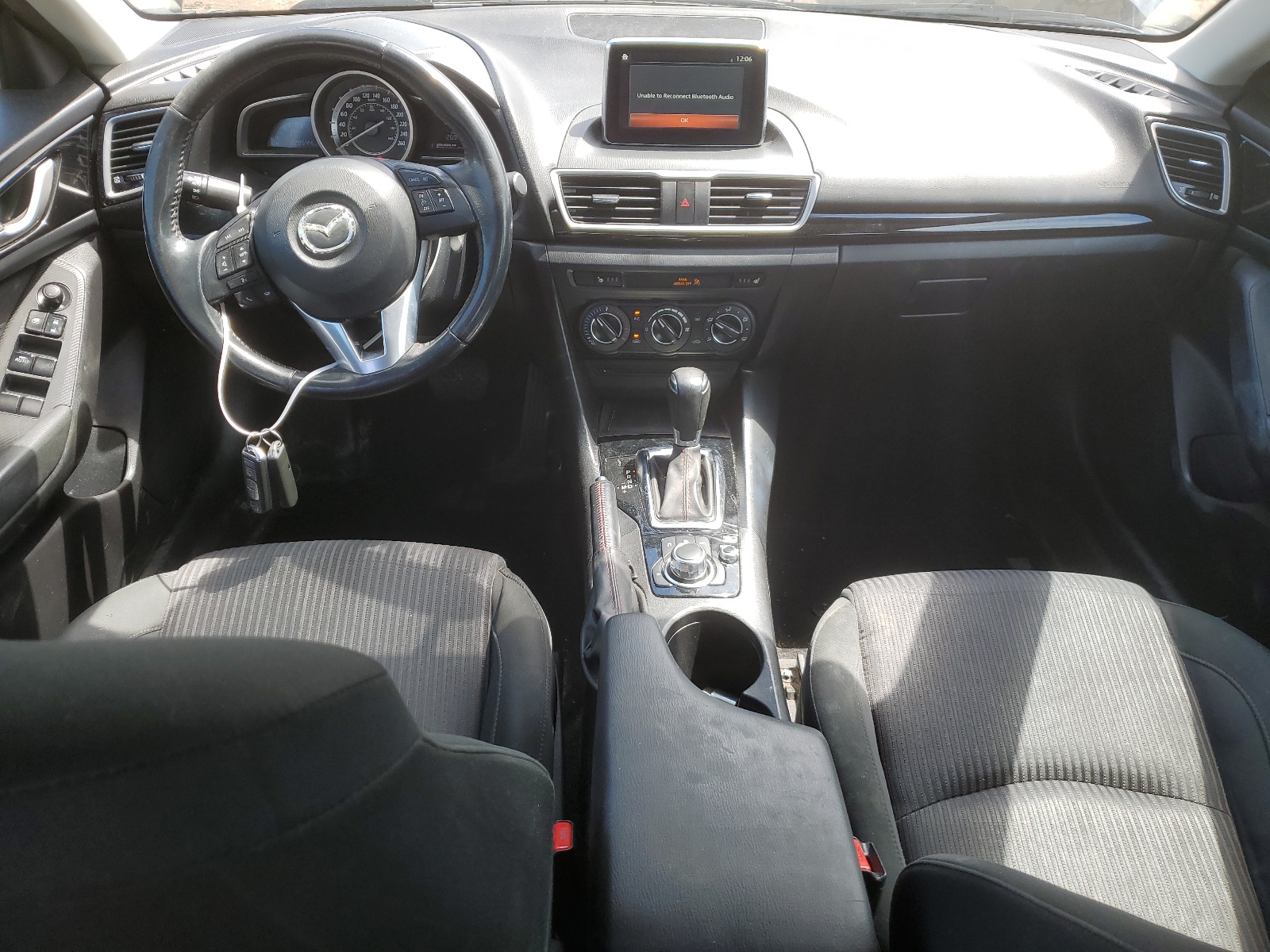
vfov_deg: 53.1
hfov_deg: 67.3
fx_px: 954
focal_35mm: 26
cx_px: 635
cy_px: 476
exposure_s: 1/333
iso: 50
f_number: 1.5
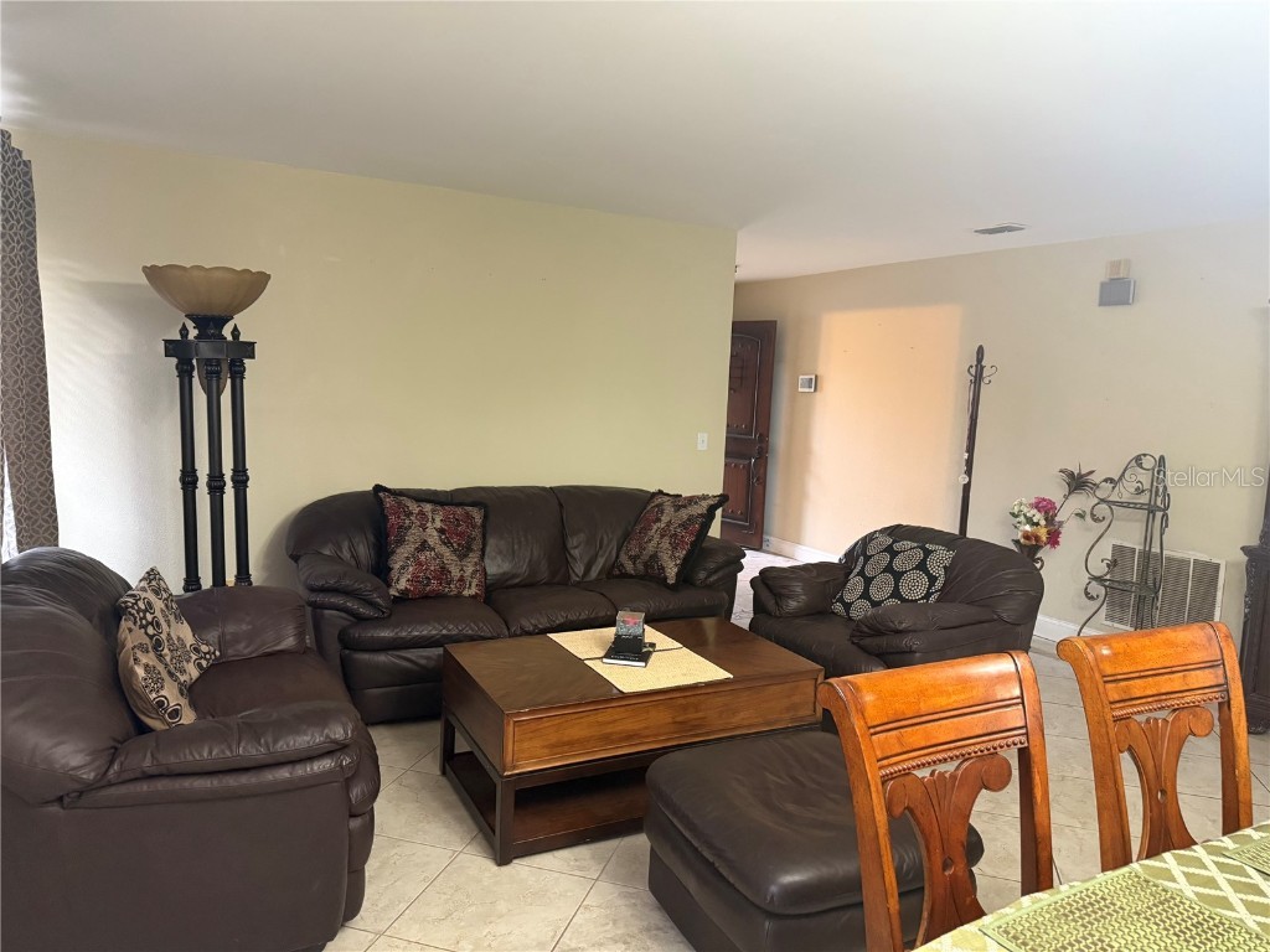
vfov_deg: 56.8
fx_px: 881
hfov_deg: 71.6
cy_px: 476
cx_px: 635
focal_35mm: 24
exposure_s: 1/60
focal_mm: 6.76
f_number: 1.78
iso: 500
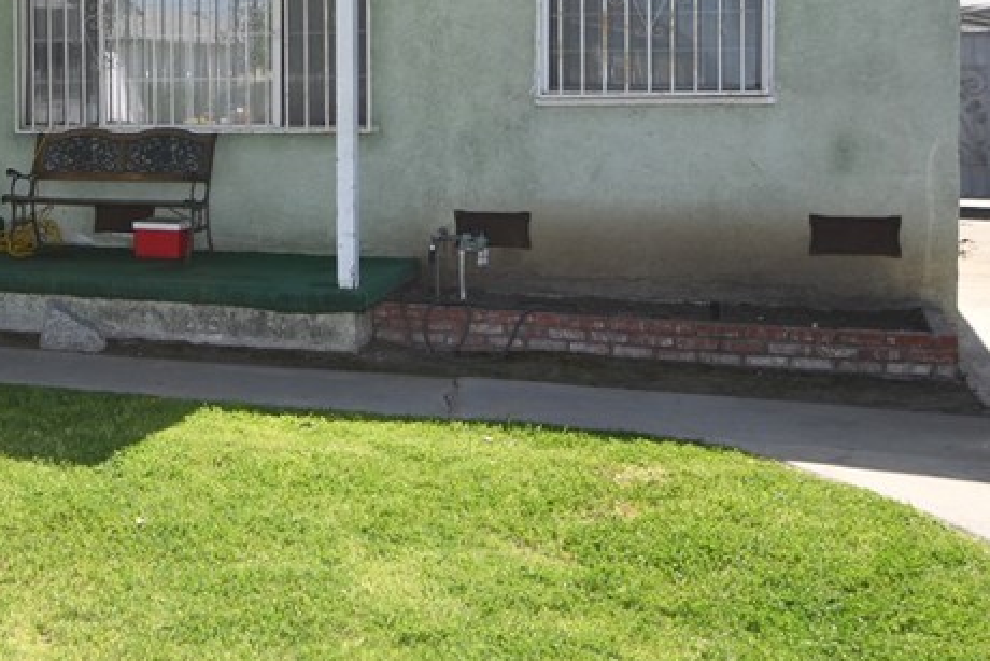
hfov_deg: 38.2
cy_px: 150
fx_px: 1348
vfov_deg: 27.1
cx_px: 146
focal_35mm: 49
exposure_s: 1/200
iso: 100
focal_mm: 15
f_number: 7.1
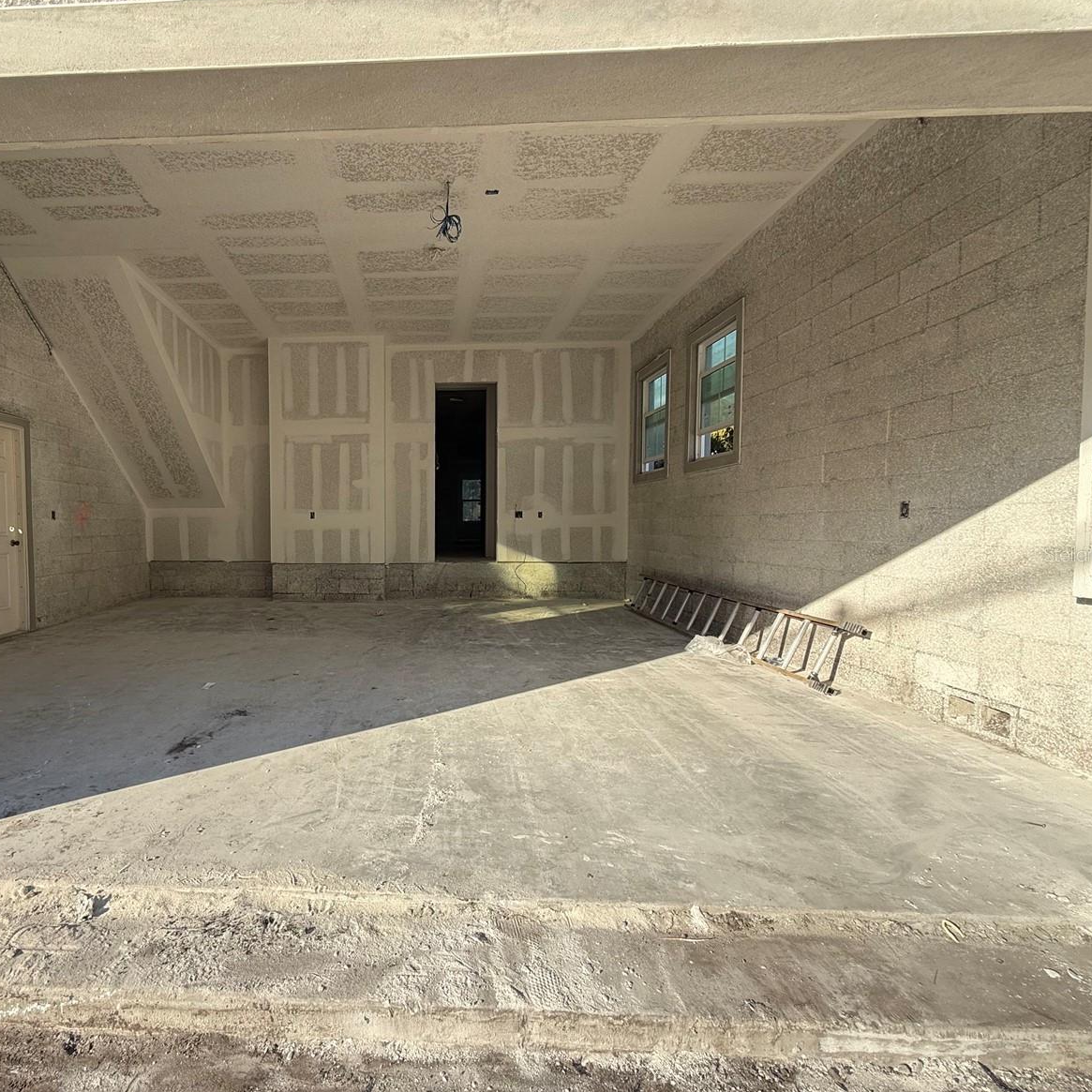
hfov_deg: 81.7
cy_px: 554
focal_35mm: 17
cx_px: 382
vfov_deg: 84.0
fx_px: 607
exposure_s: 1/726
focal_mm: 2.22
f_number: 2.2
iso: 50
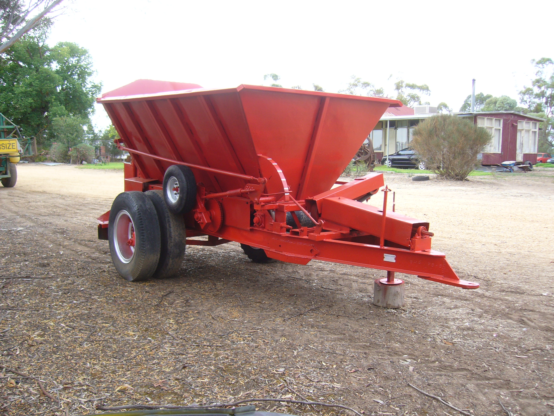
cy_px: 208
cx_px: 277
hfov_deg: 52.6
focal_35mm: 35
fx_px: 560
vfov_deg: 40.7
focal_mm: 5.8
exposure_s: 1/100
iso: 64
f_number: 2.8
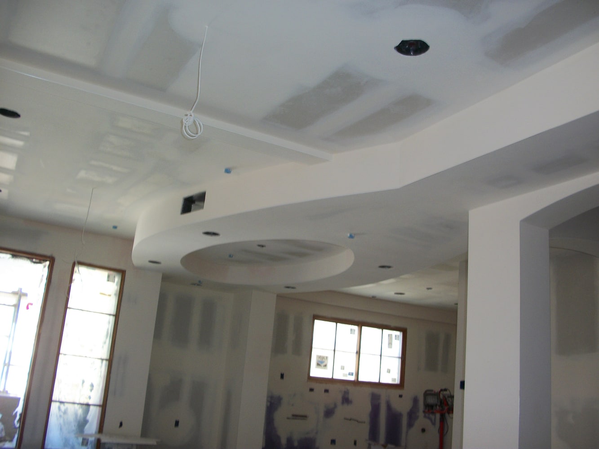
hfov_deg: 52.6
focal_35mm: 35
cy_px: 224
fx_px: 606
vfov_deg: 40.7
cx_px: 300
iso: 80
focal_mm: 6.3
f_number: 3.1
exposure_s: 1/30
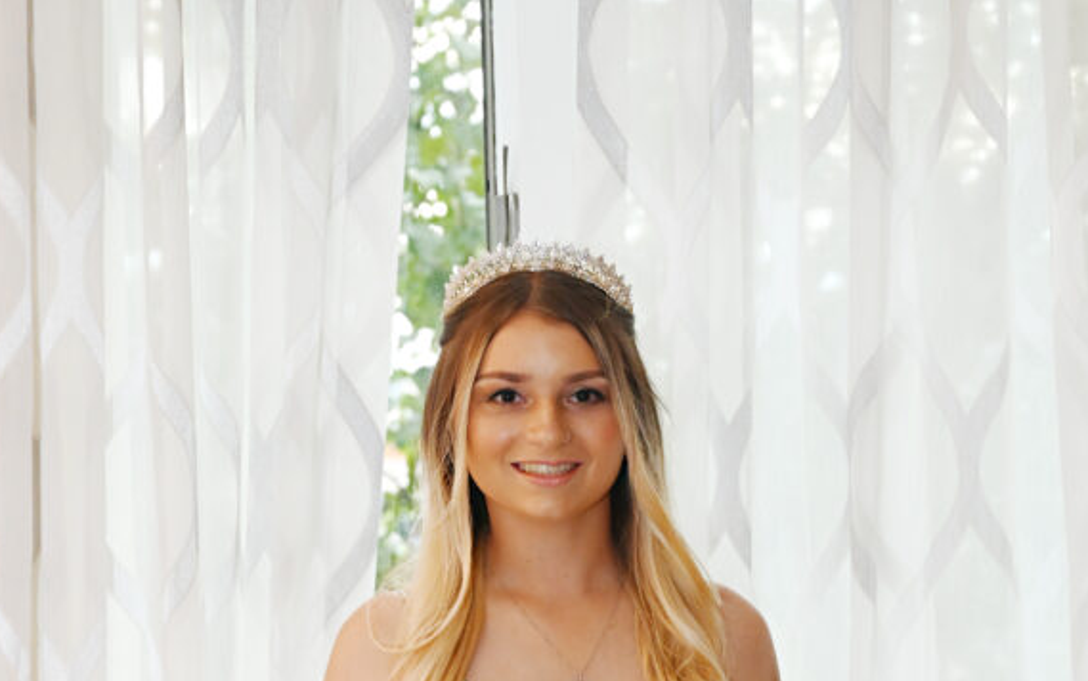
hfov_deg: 21.0
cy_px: 731
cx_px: 565
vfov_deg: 13.0
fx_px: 2936
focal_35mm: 99
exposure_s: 1/200
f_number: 4.5
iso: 2000
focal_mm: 54
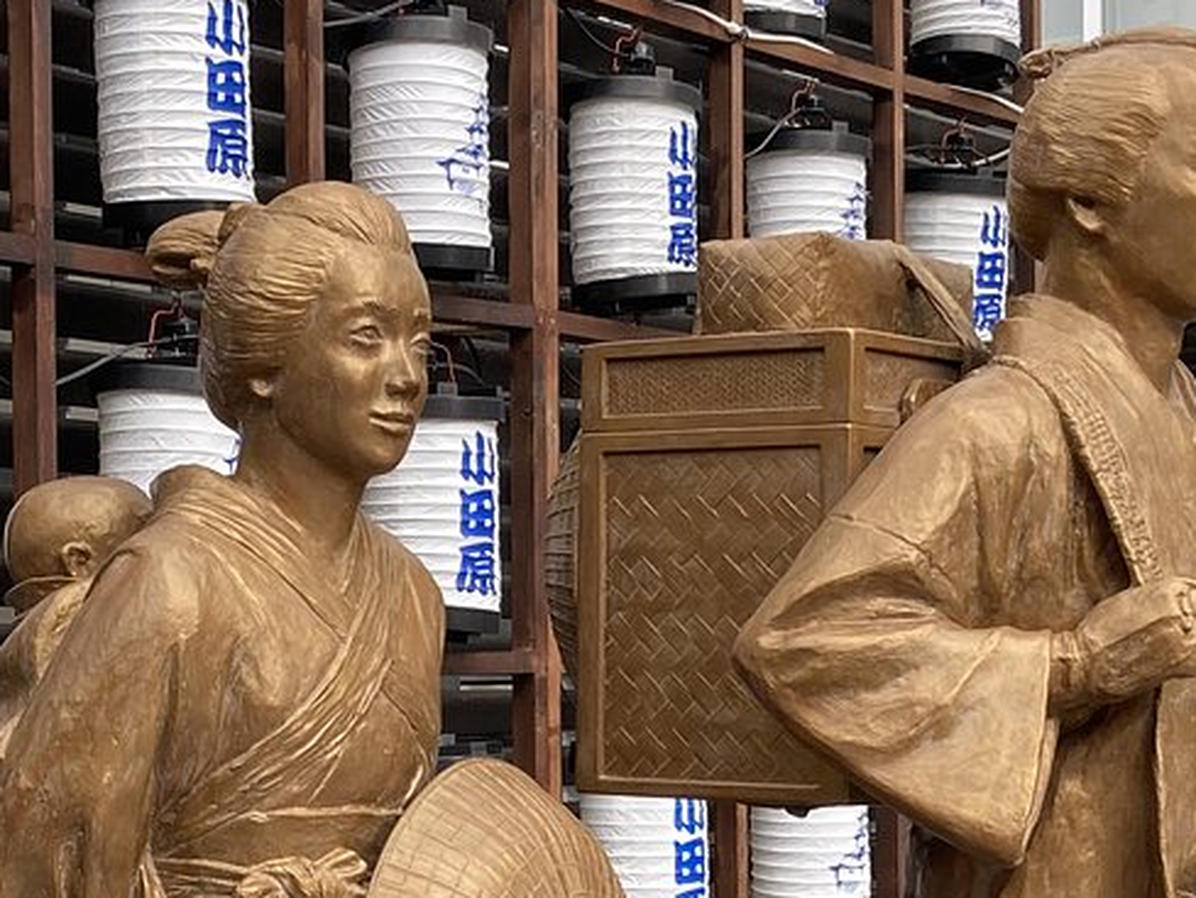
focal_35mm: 88
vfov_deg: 16.7
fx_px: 3041
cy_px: 712
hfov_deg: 22.1
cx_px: 384
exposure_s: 1/122
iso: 25
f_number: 1.8
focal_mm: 3.99
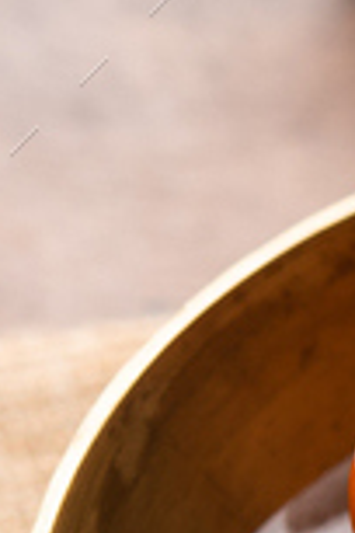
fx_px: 5118
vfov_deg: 5.9
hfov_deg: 3.9
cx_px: 807
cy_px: 878
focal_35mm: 346
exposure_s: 1/125
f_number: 5
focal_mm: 60
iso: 125
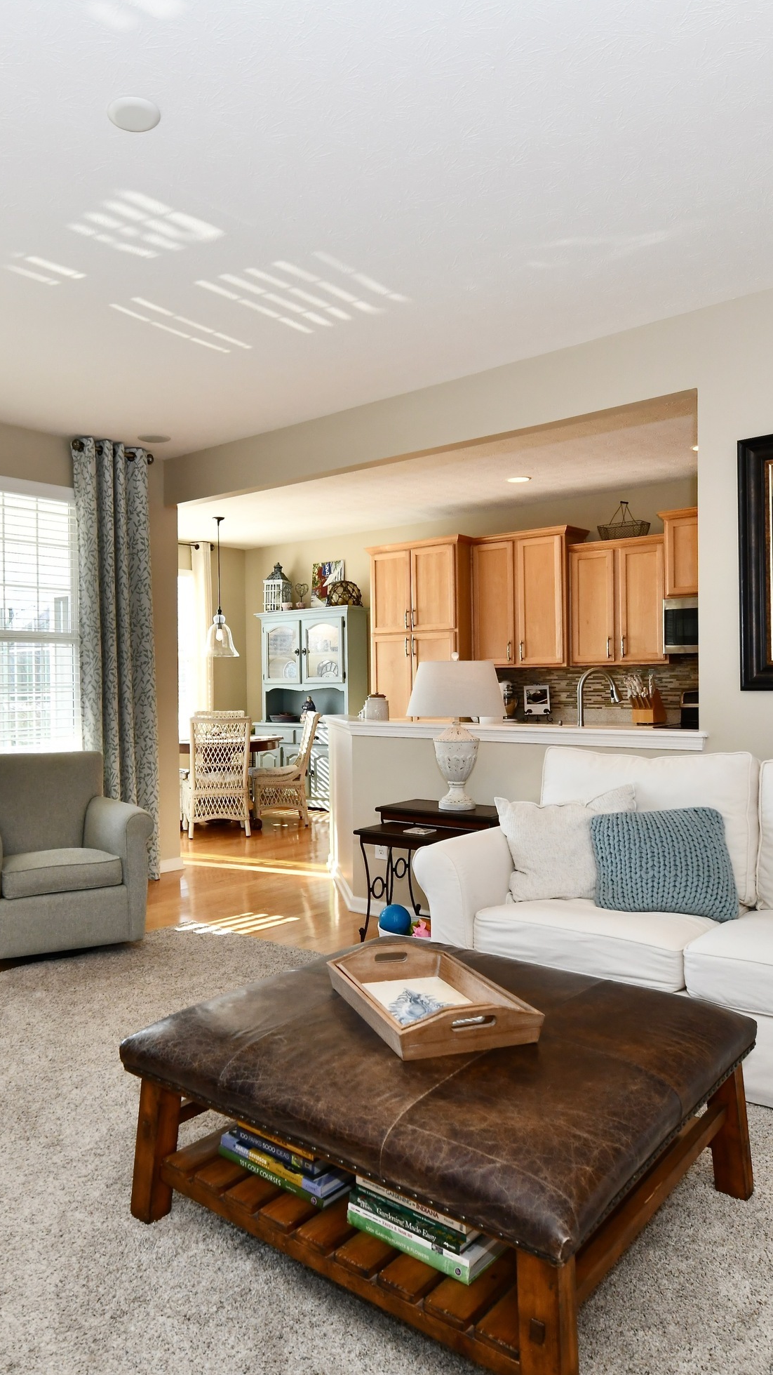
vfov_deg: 78.7
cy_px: 713
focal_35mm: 23
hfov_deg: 48.8
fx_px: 838
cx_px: 264
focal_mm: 14
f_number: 7.1
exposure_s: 1/200
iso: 640
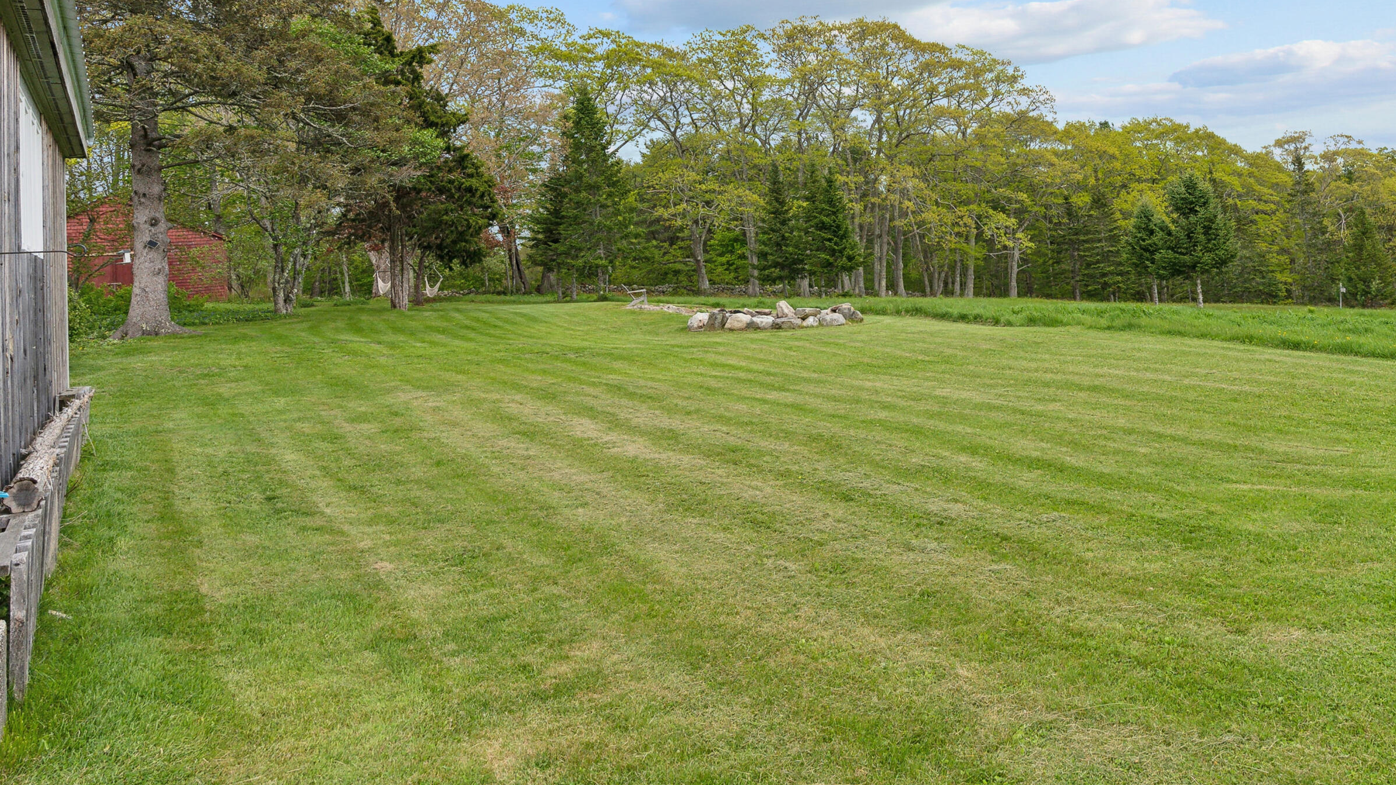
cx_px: 846
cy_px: 268
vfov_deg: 52.7
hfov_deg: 82.7
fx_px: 777
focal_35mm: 21
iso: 320
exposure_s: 1/500
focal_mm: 16
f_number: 7.1
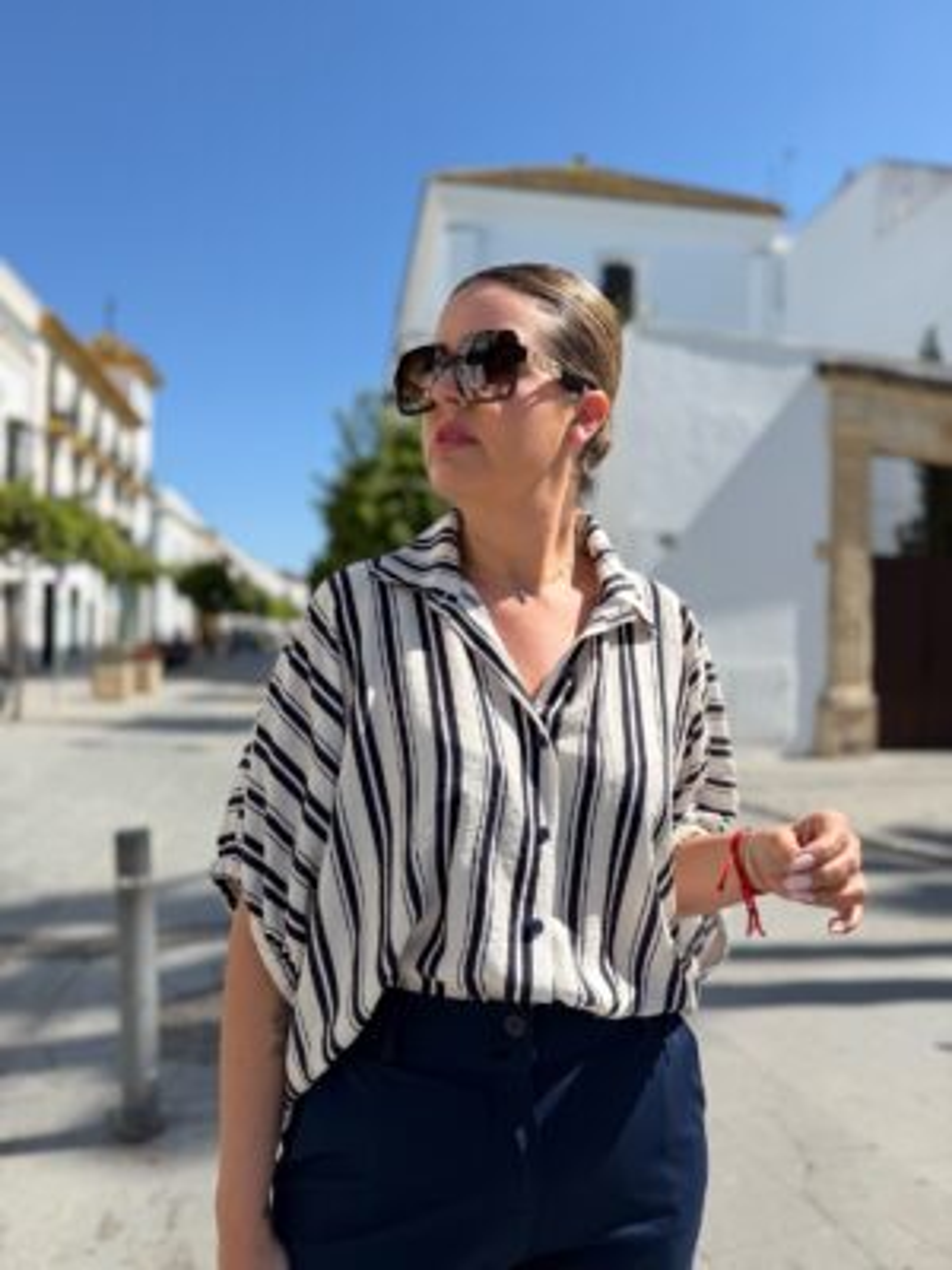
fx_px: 880
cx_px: 476
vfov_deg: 71.6
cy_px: 635
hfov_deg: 56.8
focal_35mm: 24
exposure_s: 1/4673
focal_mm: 6.76
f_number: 1.78
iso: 80
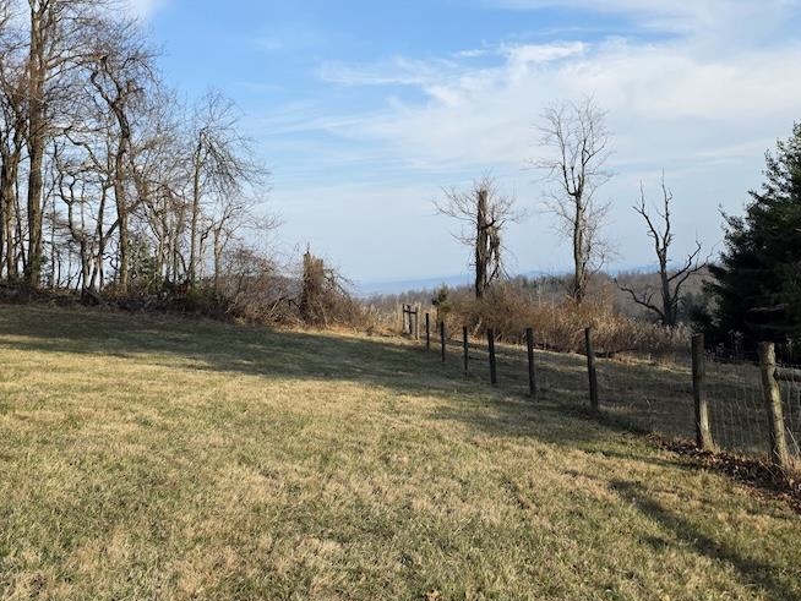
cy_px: 215
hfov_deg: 51.3
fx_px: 833
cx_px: 363
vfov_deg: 39.3
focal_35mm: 36
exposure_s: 1/3502
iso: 80
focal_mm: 6.3
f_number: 1.7
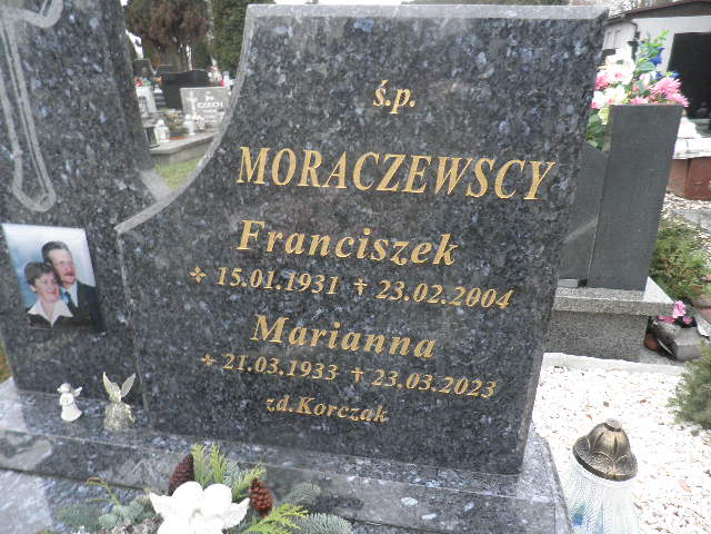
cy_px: 267
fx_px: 493
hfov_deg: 71.6
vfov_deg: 56.8
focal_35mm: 24
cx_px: 356
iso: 100
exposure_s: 1/30
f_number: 3.3
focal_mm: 4.3
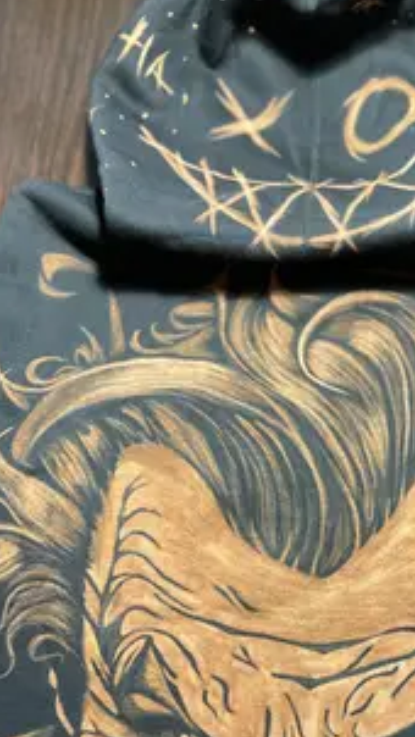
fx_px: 978
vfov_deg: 39.6
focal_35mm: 50
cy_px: 592
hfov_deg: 23.6
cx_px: 339
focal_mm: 4.2
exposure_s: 1/50
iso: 200
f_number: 1.6
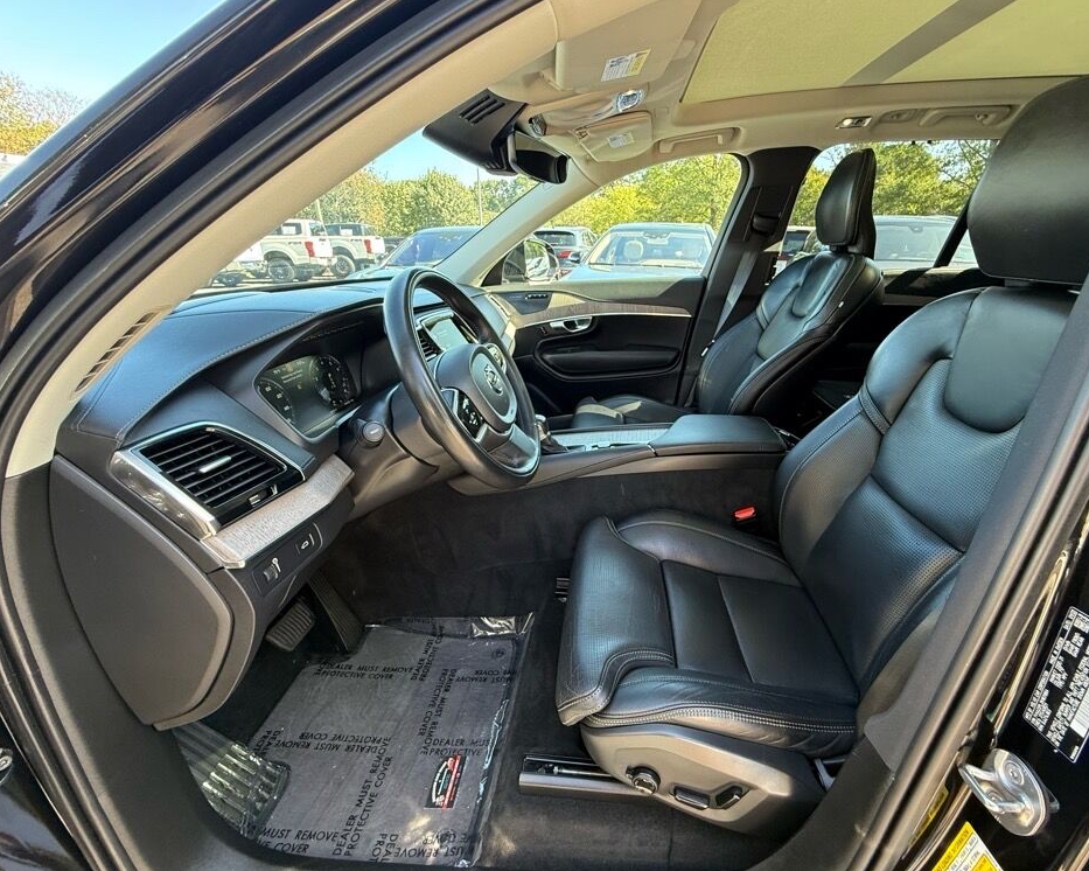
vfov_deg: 84.0
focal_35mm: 15
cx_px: 591
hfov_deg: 96.6
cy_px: 427
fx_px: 483
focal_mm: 2.22
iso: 200
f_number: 2.2
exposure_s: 1/99
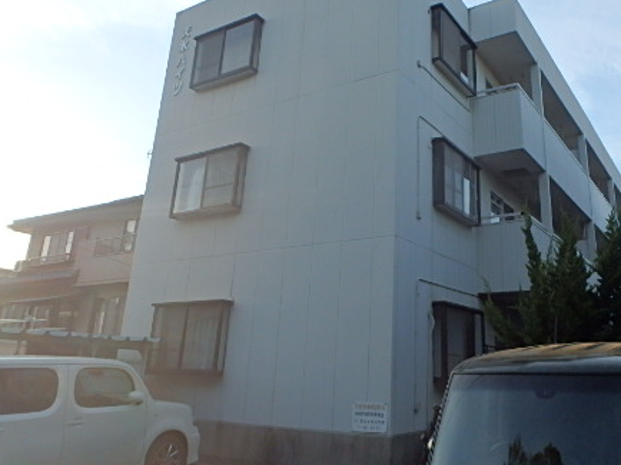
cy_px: 170
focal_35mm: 31
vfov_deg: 45.0
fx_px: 556
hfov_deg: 57.6
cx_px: 393
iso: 125
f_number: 3.5
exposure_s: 1/640
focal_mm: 3.7
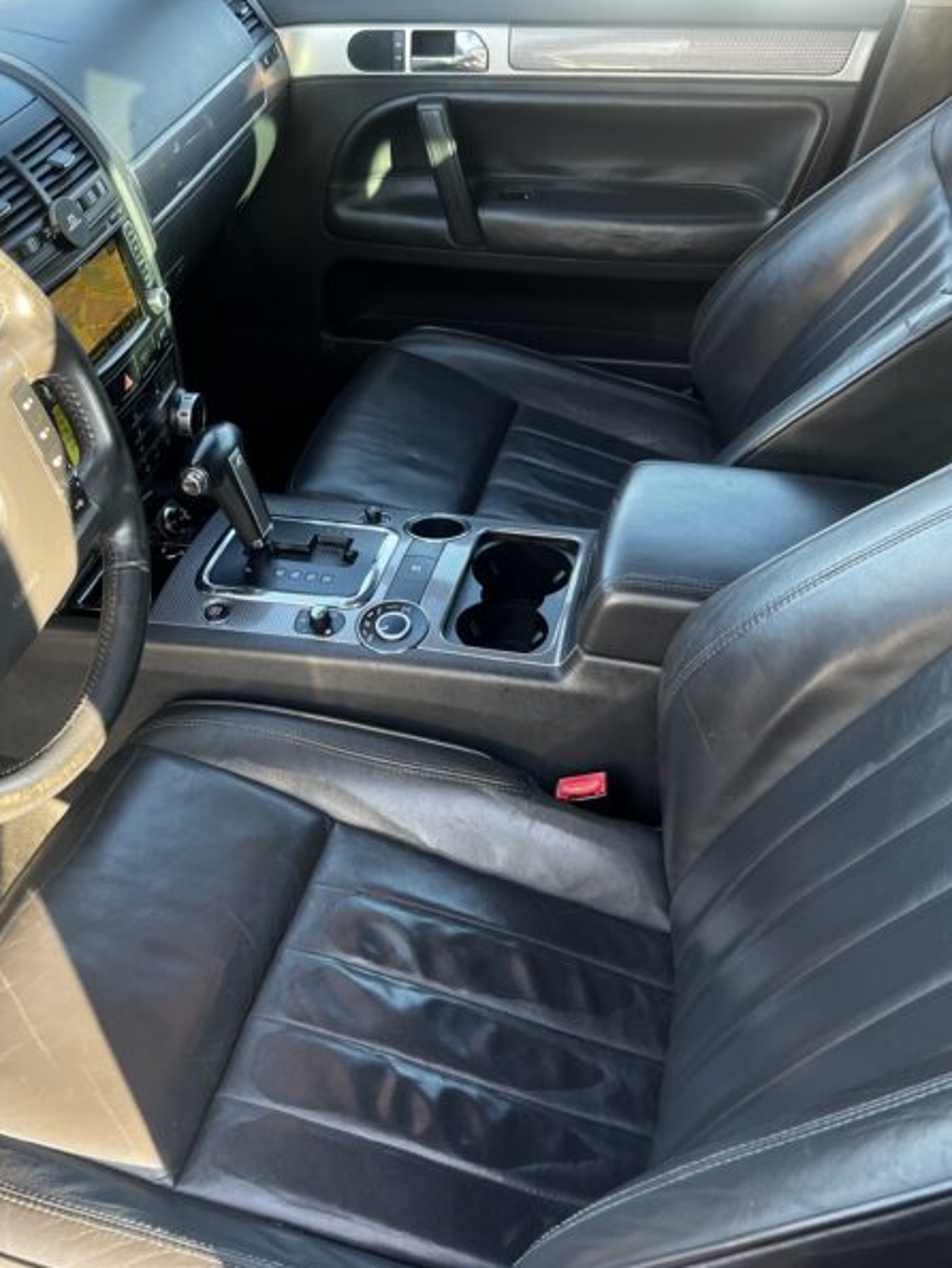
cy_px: 634
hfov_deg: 40.3
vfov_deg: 52.6
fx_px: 1282
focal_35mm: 35
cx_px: 337
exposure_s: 1/121
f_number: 1.6
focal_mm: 5.1
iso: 100
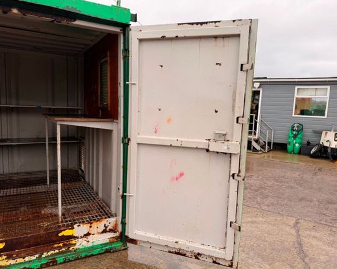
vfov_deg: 54.9
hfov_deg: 66.0
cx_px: 174
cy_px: 139
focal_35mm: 26
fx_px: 259
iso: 80
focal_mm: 6.76
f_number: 1.78
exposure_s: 1/361
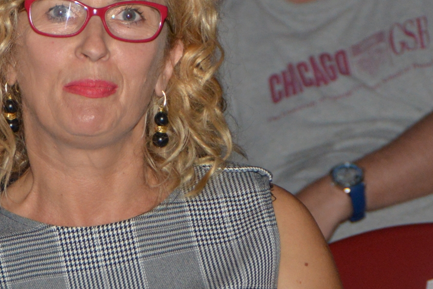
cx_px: -83
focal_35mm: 346
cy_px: 197
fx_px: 4163
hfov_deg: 5.9
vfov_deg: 4.0
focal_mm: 110
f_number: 6.3
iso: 2000
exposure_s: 1/125
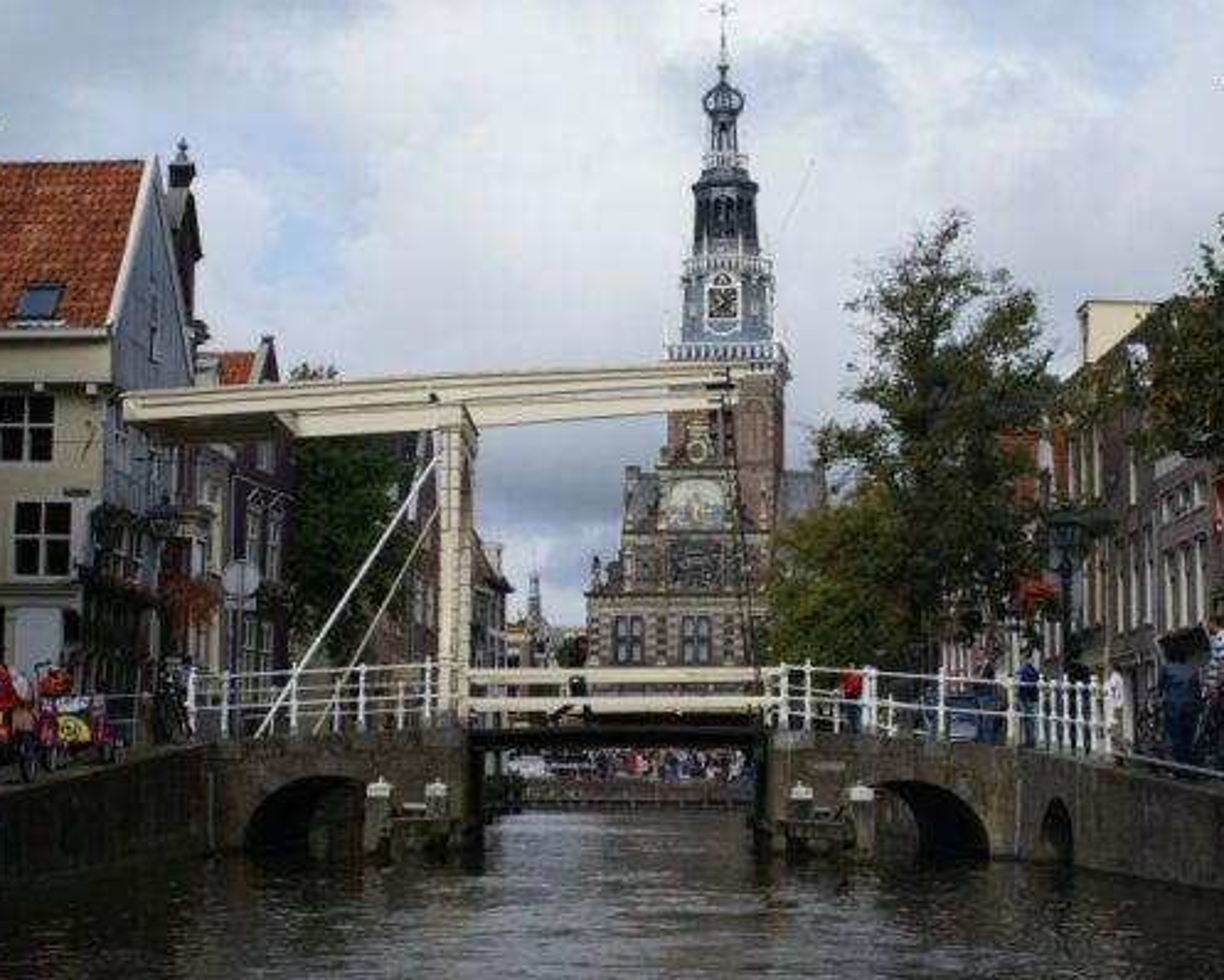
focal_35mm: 68
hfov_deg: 27.9
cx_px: 670
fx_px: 2464
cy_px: 489
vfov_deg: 22.5
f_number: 10
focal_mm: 40
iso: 100
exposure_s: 1/250
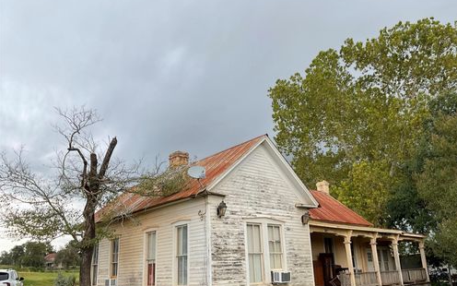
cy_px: 160
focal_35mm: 31
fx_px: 386
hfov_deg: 61.2
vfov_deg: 40.5
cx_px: 229
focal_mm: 3
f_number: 1.8
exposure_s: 1/157
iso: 16
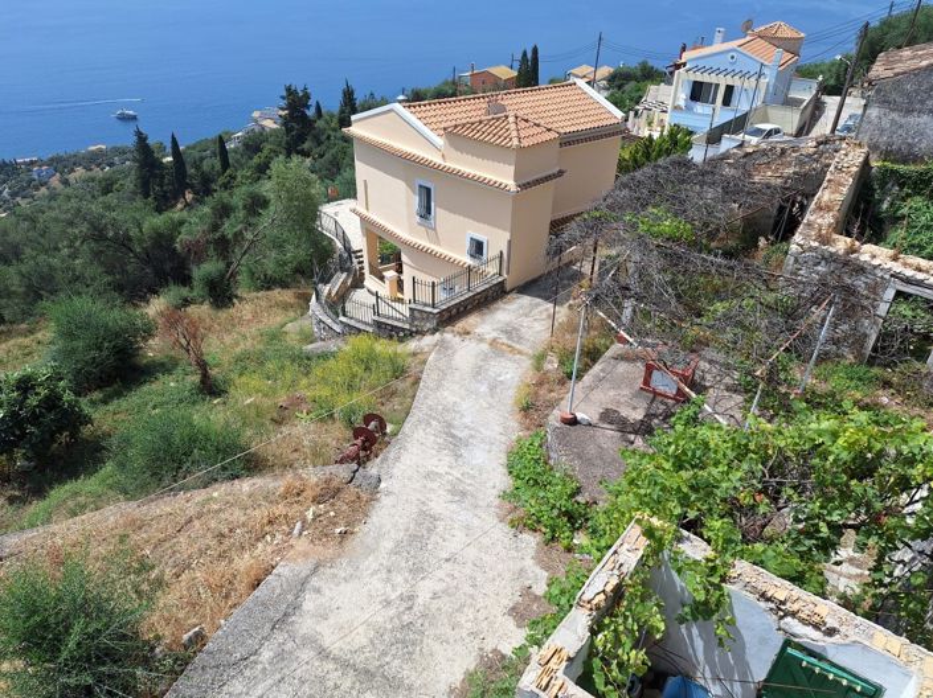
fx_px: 620
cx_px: 466
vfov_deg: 58.8
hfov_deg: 74.0
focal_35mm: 23
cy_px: 349
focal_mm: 5.54
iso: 40
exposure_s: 1/2778
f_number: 1.8
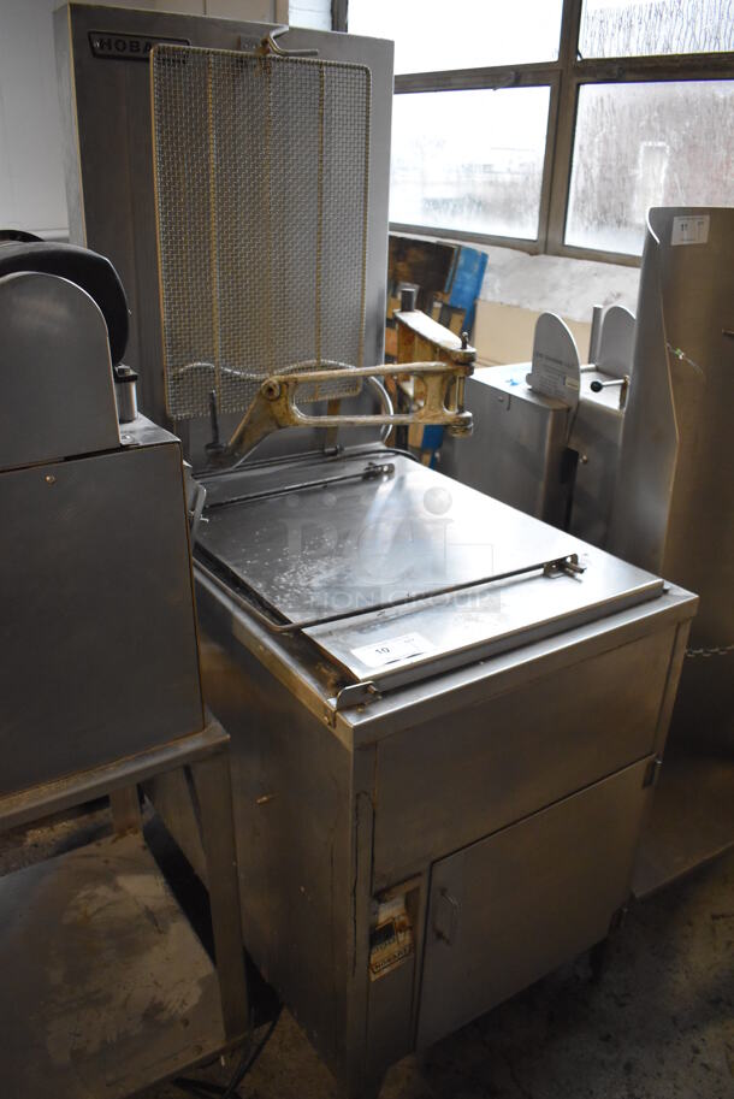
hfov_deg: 48.0
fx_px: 824
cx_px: 367
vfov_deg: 67.3
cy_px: 550
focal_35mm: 27
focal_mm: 18
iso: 2500
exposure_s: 1/125
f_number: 3.5
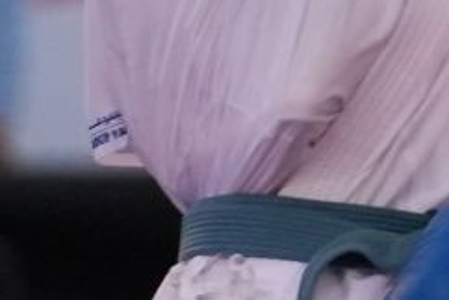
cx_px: 1328
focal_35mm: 2228
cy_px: 39
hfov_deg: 0.9
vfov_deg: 0.6
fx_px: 27821
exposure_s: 1/1000
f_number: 2.8
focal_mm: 200
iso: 1600
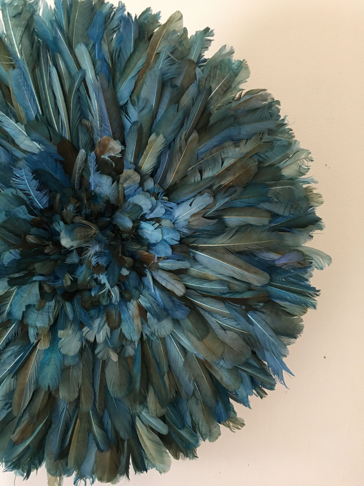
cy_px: 243
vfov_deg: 61.7
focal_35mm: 29
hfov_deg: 48.2
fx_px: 407
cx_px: 182
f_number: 2.2
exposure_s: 1/15
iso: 80
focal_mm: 4.15
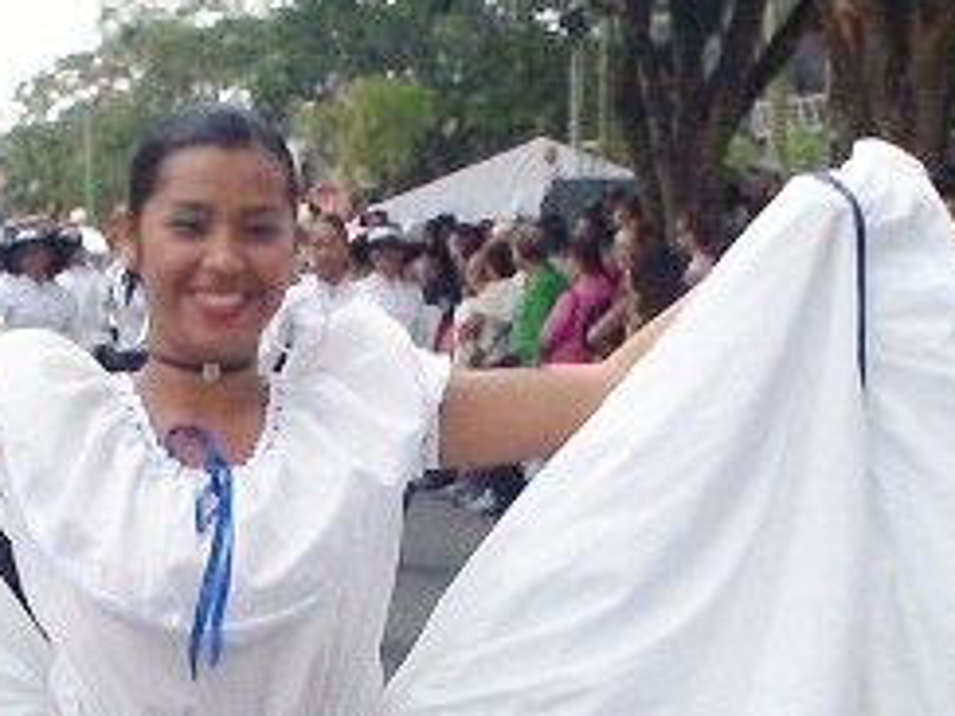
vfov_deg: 9.9
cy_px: 898
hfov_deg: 13.3
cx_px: 342
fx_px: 4083
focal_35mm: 148
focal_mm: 6
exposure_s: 1/244
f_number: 4.5
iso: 100
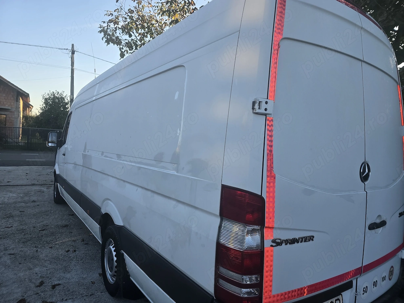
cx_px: 202
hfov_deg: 73.9
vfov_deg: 58.9
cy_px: 152
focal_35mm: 23
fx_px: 268
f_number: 1.7
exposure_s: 1/120
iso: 12
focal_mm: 6.3
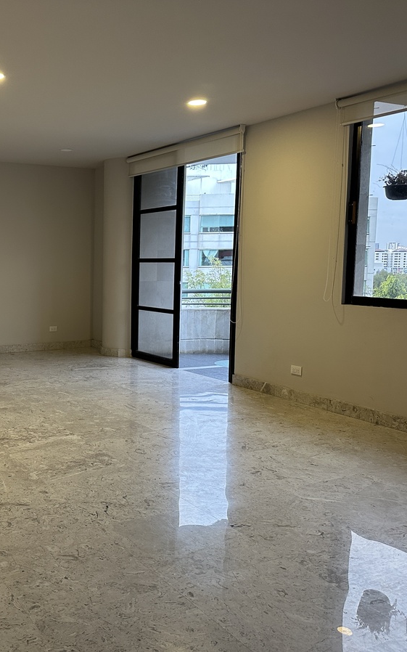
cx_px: 46
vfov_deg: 56.7
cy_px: 326
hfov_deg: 35.2
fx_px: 604
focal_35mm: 34
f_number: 1.78
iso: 250
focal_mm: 6.86
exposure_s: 1/87
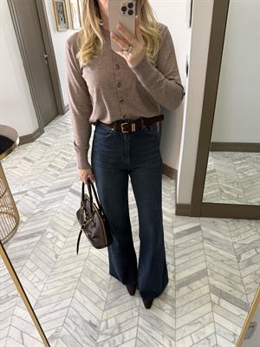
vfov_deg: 71.6
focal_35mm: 24
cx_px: 130
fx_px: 240
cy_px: 174
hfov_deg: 56.8
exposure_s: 1/50
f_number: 1.78
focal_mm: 6.76
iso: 320
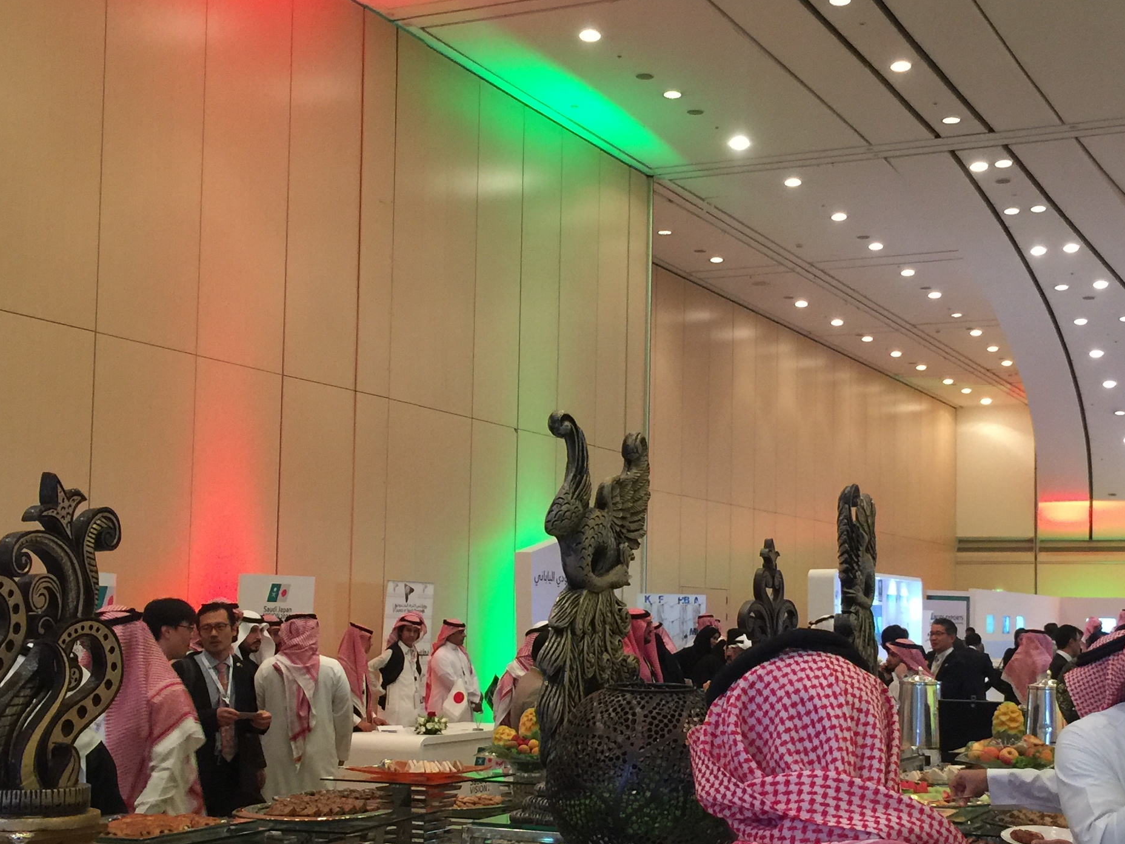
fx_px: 1657
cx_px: 676
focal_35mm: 51
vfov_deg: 28.5
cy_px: 497
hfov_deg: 37.3
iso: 100
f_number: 2.2
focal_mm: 4.15
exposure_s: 1/15
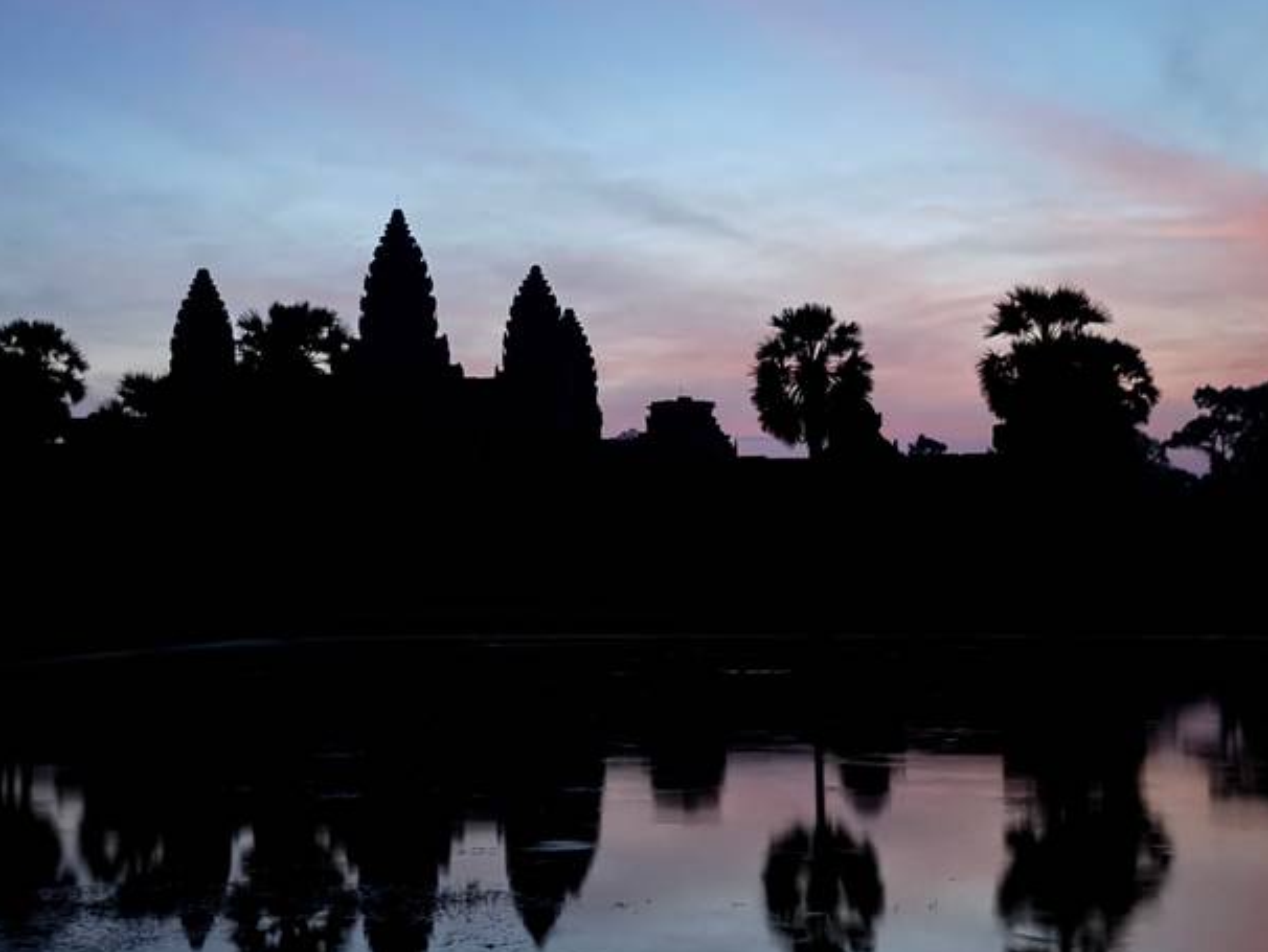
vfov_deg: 25.7
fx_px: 2089
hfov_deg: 33.7
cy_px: 425
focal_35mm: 57
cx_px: 540
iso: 800
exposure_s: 1/2
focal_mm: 6.76
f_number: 1.78
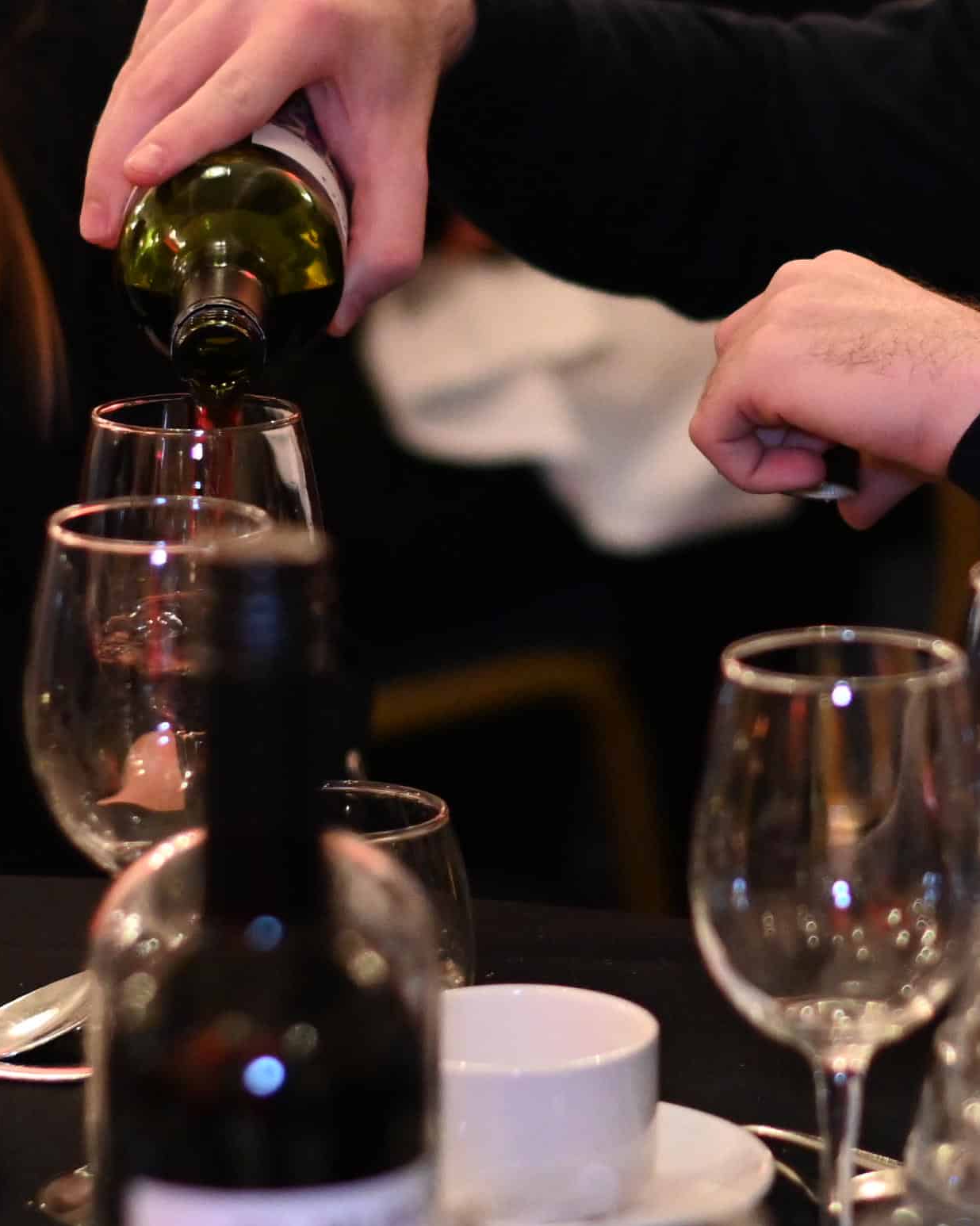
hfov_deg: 8.2
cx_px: 1018
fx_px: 6819
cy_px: 405
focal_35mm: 188
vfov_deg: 10.3
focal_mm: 50
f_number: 2
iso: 2500
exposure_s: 1/125
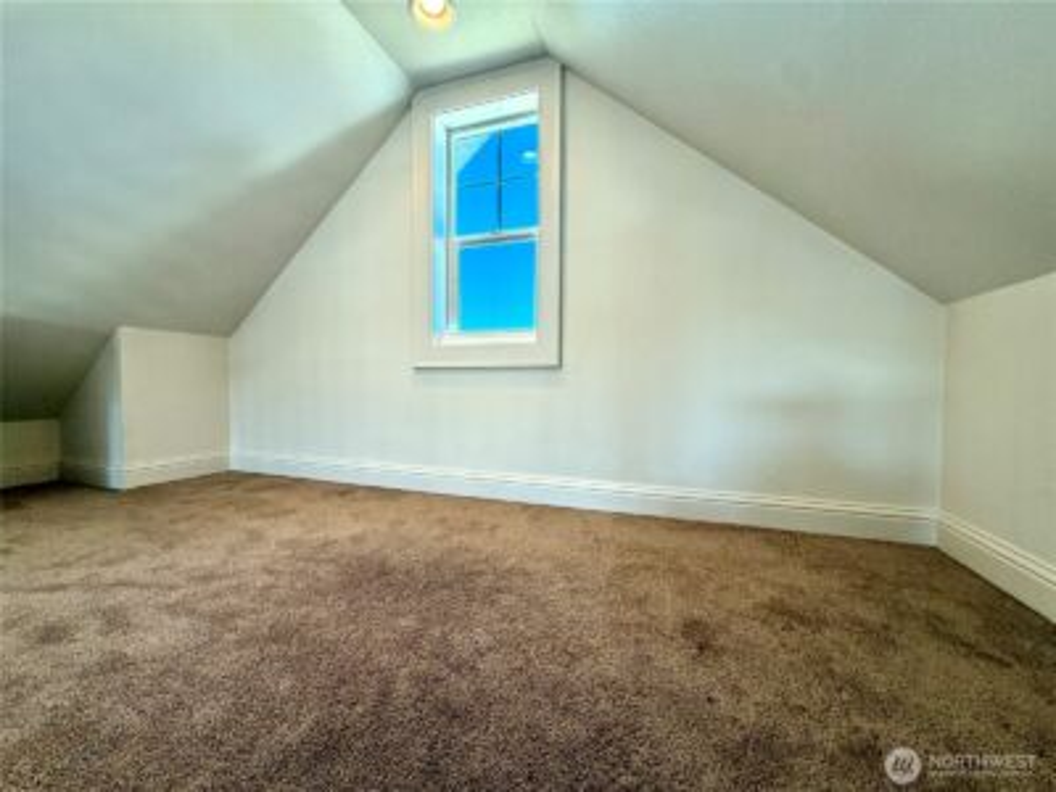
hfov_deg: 102.1
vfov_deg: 85.7
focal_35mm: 14
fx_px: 427
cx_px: 528
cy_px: 396
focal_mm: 2.22
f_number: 2.2
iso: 160
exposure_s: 1/120
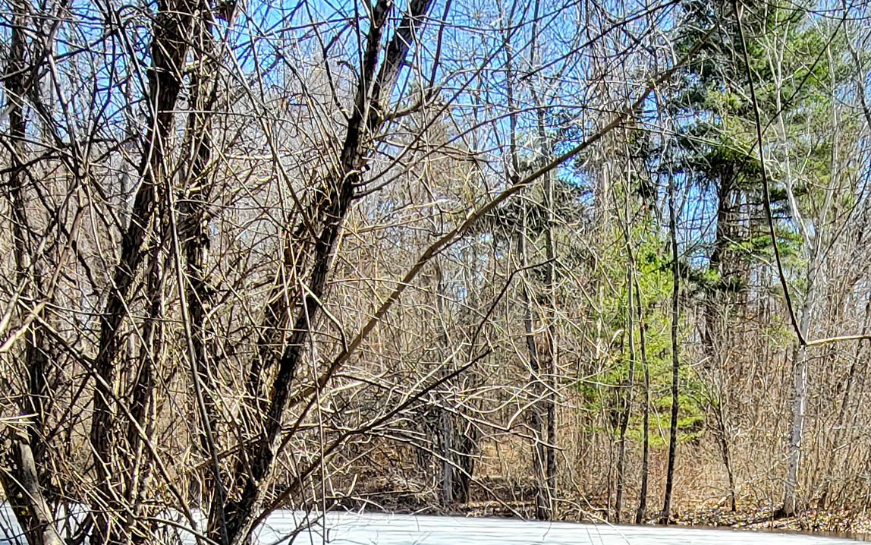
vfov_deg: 22.9
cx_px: 650
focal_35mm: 48
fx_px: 1140
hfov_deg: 40.7
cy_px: 768
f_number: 2.2
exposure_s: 1/380
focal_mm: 2.2
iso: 50
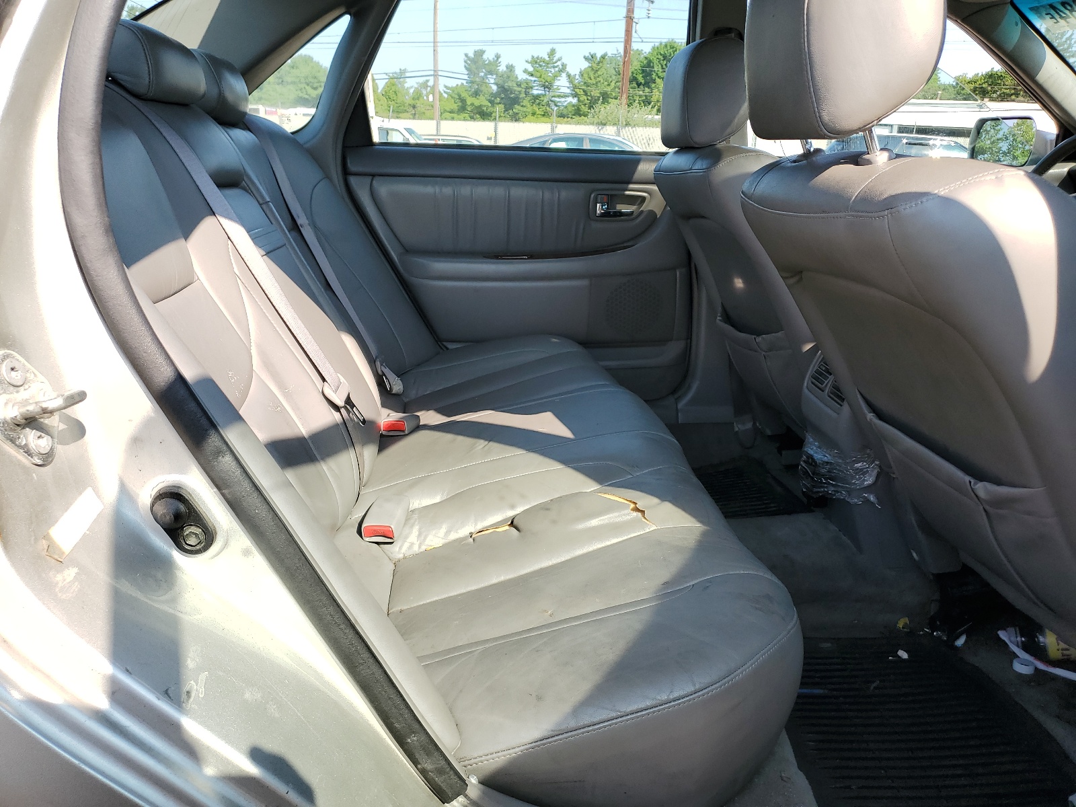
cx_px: 538
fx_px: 808
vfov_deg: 53.1
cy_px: 404
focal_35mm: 26
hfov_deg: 67.3
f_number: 1.5
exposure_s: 1/833
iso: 50
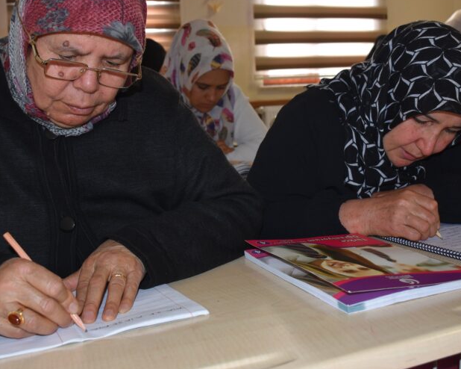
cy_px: 136
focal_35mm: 42
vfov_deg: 35.4
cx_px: 249
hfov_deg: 43.8
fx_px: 573
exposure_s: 1/80
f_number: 3.5
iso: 400
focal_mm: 18
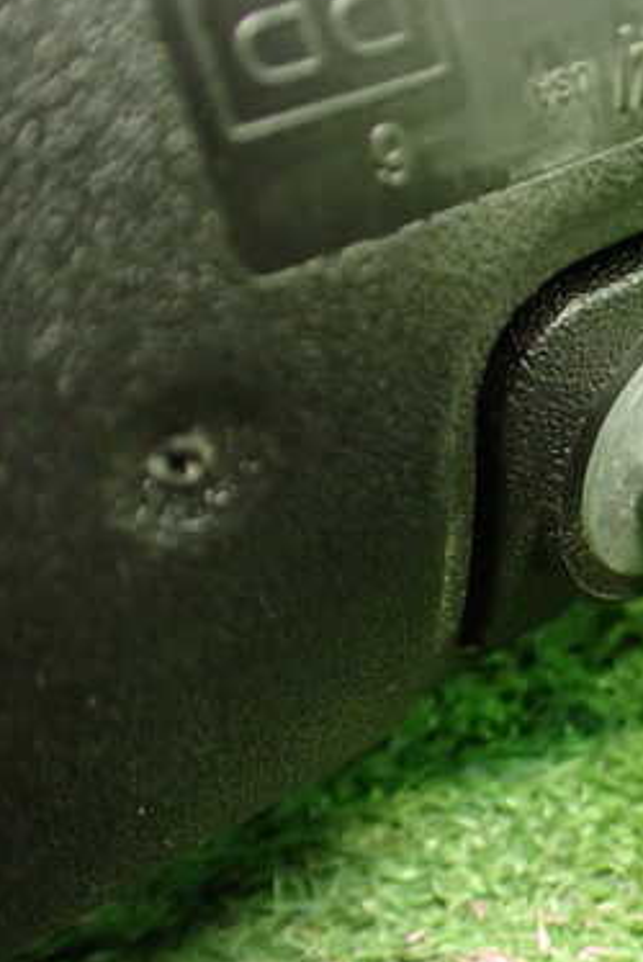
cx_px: 764
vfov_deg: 39.6
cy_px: 496
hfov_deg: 24.6
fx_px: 1337
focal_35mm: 50
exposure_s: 1/30
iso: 1000
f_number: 2.3
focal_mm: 5.4
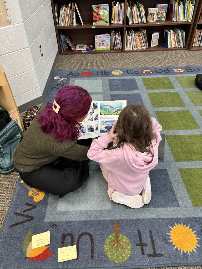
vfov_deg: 67.3
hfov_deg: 53.1
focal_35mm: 26
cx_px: 101
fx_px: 202
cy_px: 134
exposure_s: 1/60
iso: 100
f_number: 1.6
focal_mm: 5.96
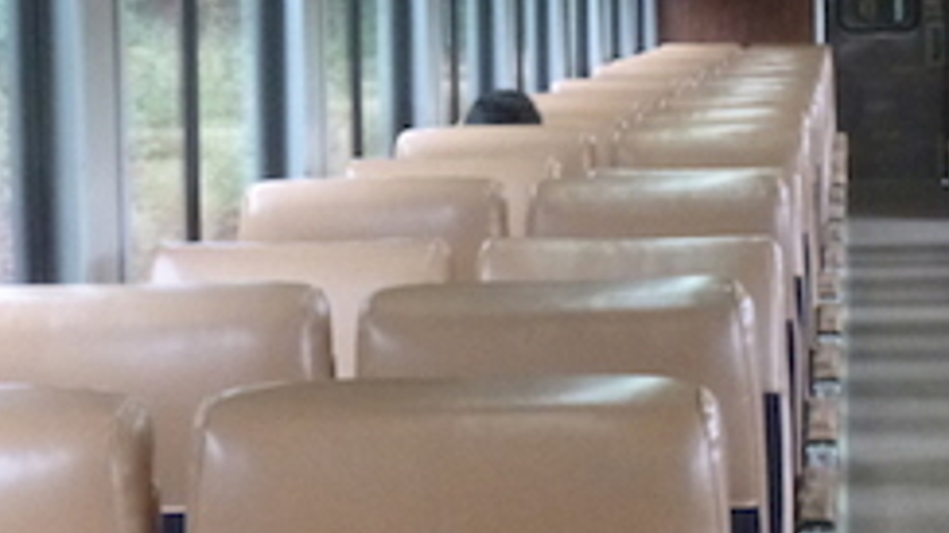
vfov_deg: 10.3
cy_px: 218
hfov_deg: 17.9
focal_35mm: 117
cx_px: 906
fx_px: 2943
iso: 800
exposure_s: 1/60
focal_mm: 7.4
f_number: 3.8
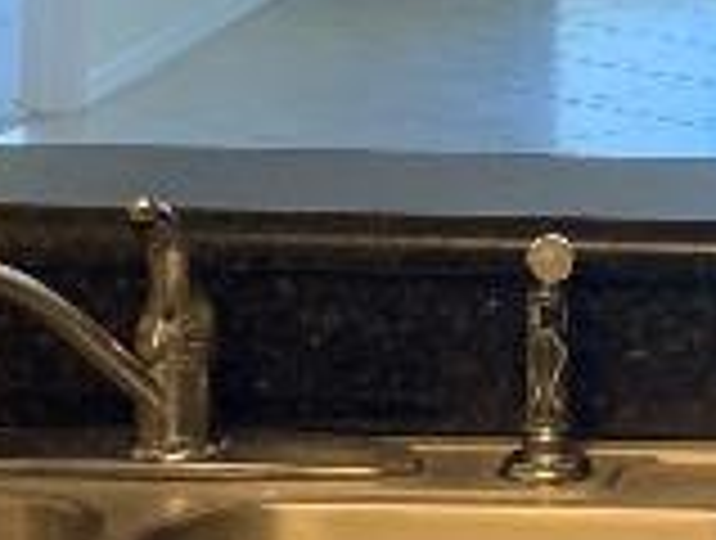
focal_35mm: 167
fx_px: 3462
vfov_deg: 8.7
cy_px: -225
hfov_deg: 11.4
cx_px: 982
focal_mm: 4.25
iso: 125
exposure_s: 1/60
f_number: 1.8
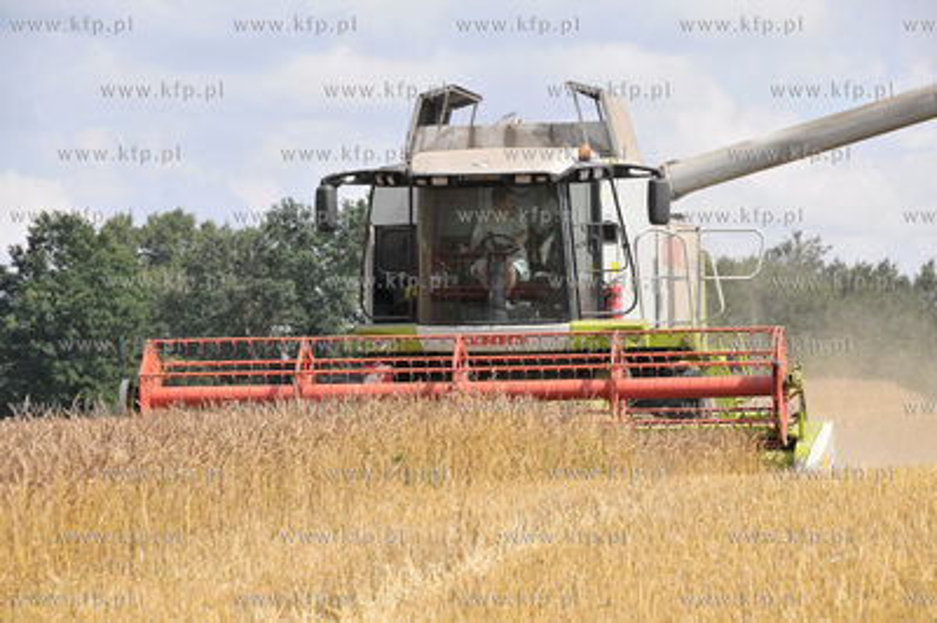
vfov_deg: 7.0
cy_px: 312
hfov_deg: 10.6
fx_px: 5071
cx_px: 468
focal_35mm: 195
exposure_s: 1/400
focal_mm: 130
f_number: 9
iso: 200
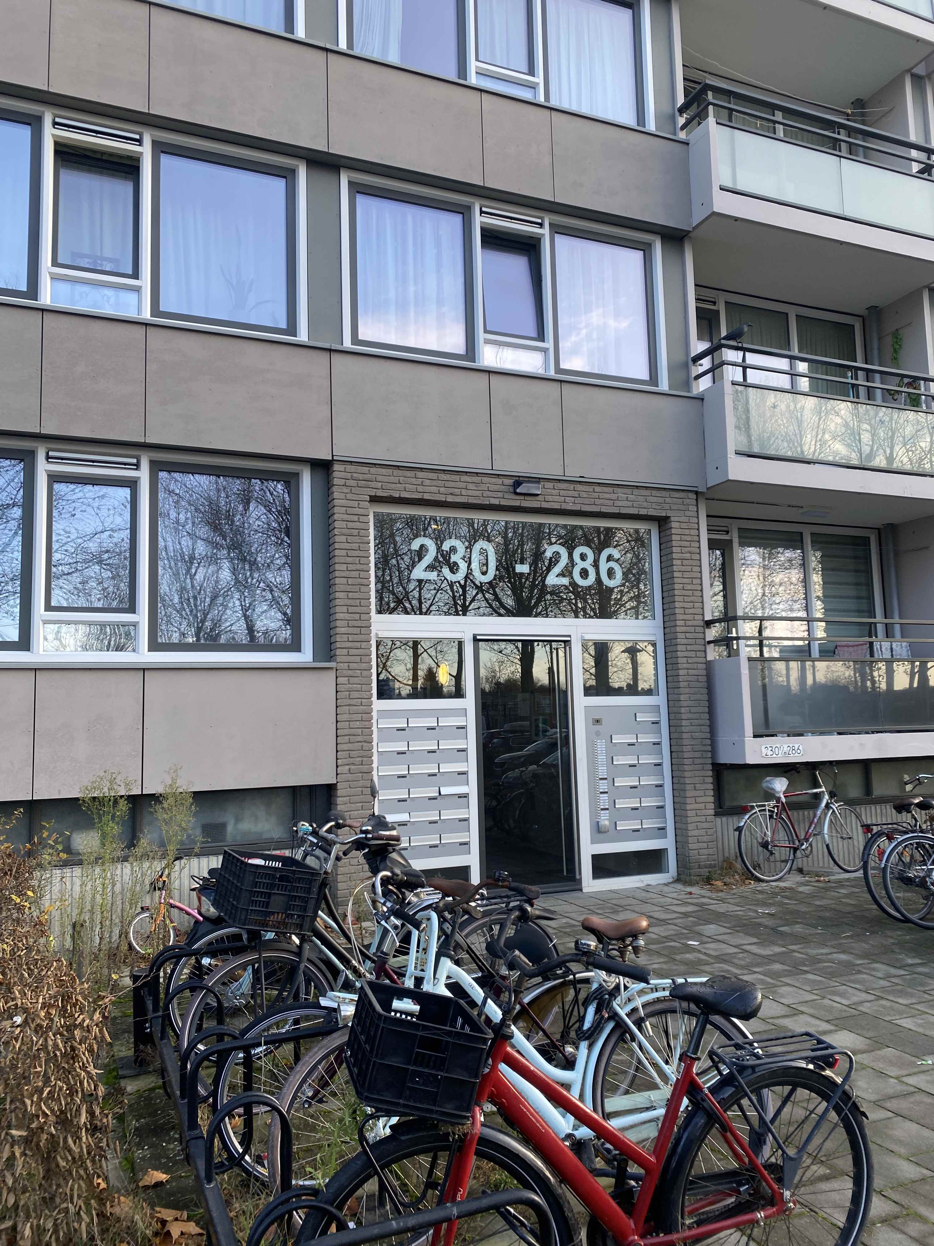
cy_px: 623
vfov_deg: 67.3
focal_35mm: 26
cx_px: 467
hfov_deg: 53.1
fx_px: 935
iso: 32
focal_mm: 4.25
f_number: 1.8
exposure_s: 1/205
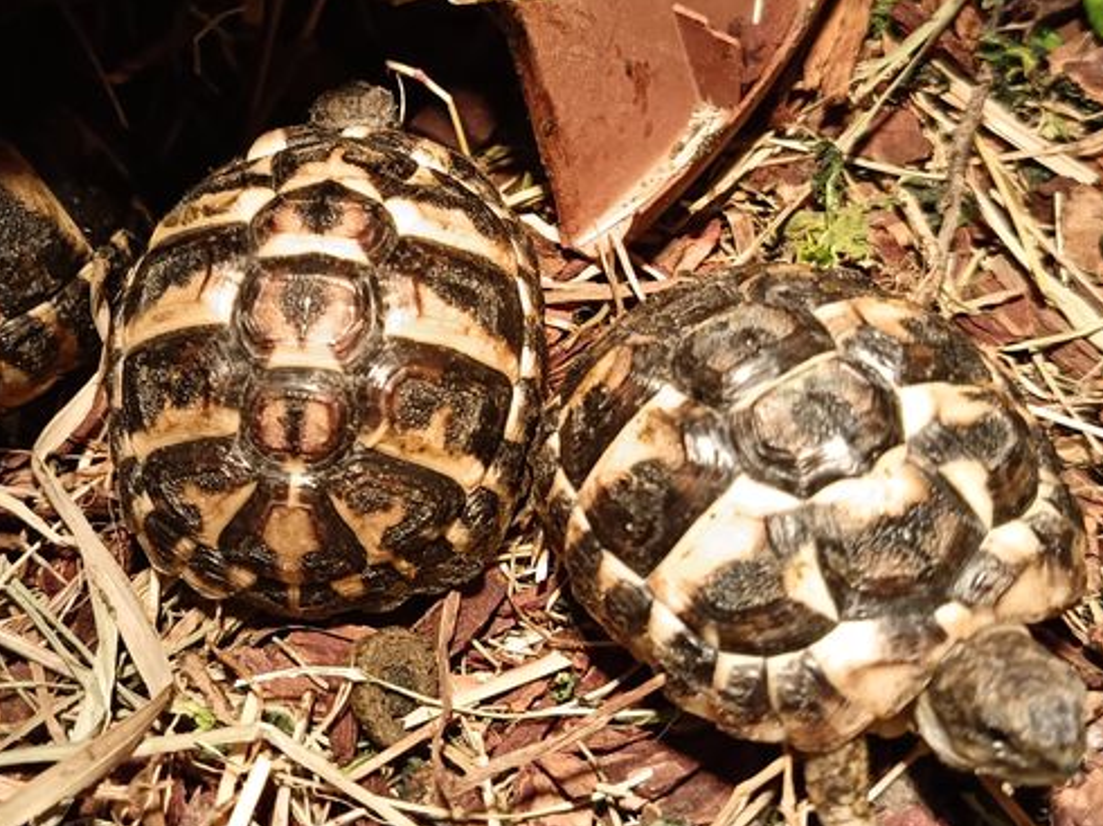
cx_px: 425
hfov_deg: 38.7
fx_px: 1561
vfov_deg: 29.5
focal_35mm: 49
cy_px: 315
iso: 1606
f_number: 1.75
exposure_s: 1/100
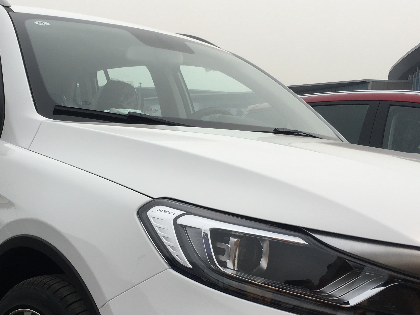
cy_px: 179
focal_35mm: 52
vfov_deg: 28.0
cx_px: 138
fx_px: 631
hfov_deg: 36.4
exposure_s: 1/1876
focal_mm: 4.15
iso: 25
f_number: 2.2
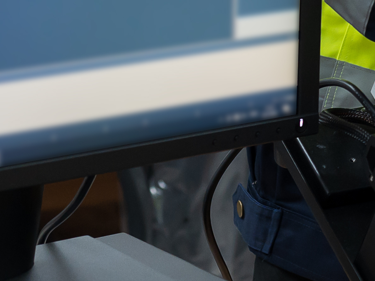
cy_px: -101
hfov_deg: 9.3
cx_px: 759
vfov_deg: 7.4
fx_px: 2145
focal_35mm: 198
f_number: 2.5
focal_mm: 35
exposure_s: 1/250
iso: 1000
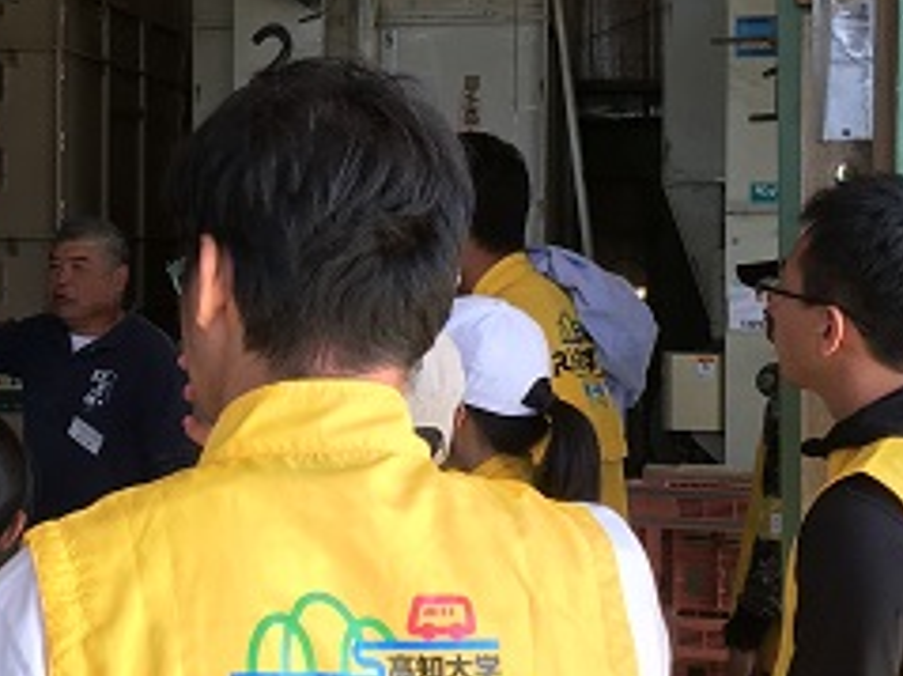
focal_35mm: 85
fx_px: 2216
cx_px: 60
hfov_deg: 22.4
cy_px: 221
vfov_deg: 17.3
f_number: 2.2
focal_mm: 4.15
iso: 40
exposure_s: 1/120
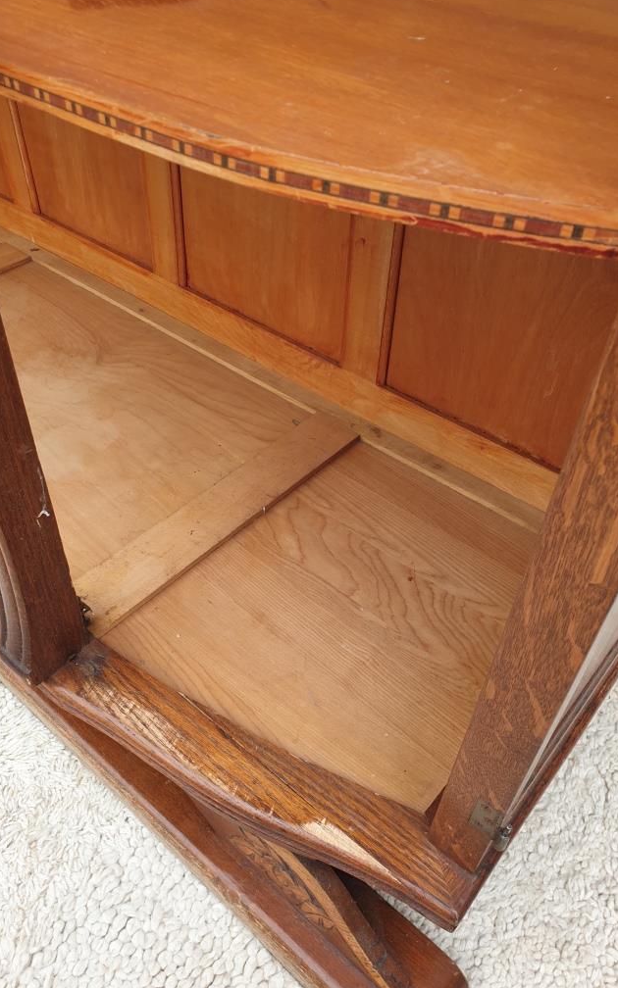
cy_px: 487
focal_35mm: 28
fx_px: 755
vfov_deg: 66.5
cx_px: 261
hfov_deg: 44.4
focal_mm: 4.3
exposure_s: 1/124
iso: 50
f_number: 2.4
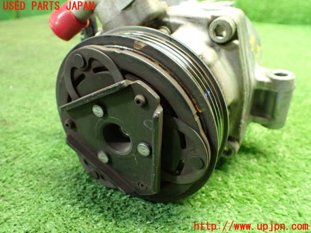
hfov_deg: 60.0
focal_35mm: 30
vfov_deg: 46.8
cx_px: 156
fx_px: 270
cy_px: 116
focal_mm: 5.4
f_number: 2.3
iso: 800
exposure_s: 1/40
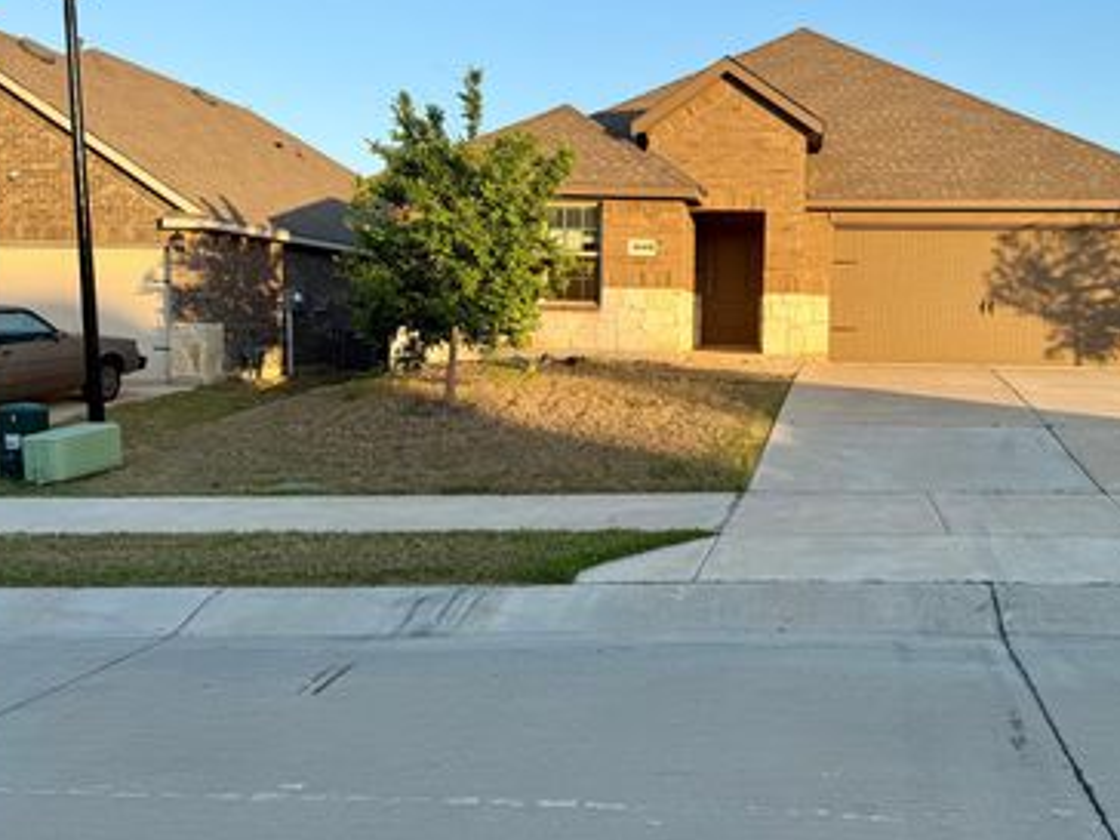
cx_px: 726
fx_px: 1068
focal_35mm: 33
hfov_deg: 54.5
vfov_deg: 42.9
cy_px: 365
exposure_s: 1/1292
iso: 80
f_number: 1.78
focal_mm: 6.76
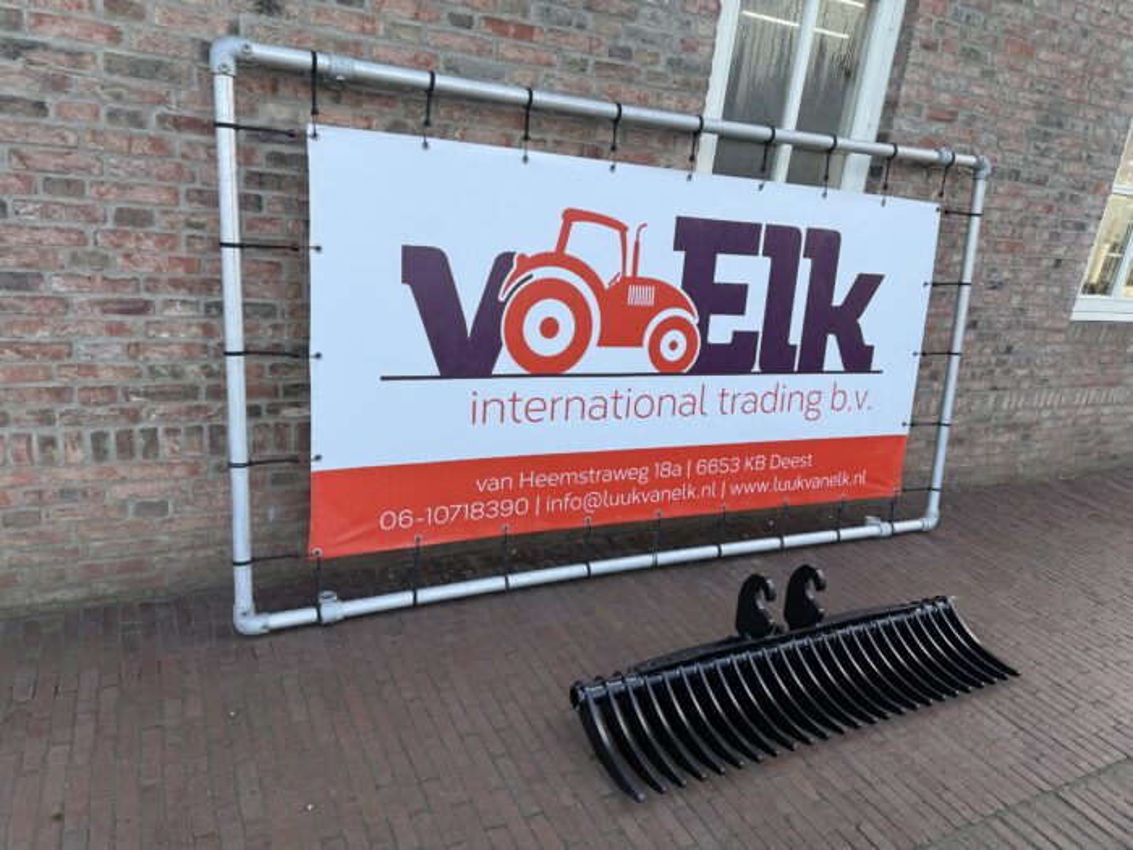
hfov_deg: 71.6
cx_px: 566
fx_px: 786
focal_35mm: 24
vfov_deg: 56.8
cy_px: 425
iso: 80
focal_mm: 6.76
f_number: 1.78
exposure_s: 1/391
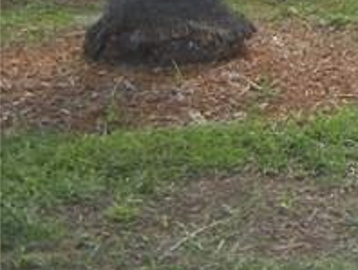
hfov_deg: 10.5
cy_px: -286
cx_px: 924
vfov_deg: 9.0
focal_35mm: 155
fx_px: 1605
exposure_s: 1/324
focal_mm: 5.4
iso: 160
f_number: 3.5
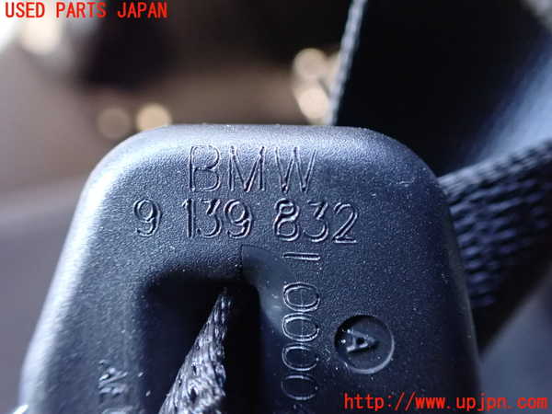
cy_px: 207
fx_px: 478
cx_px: 276
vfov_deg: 46.8
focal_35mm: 30
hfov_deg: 60.0
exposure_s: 1/30
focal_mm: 5.4
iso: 1600
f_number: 2.3
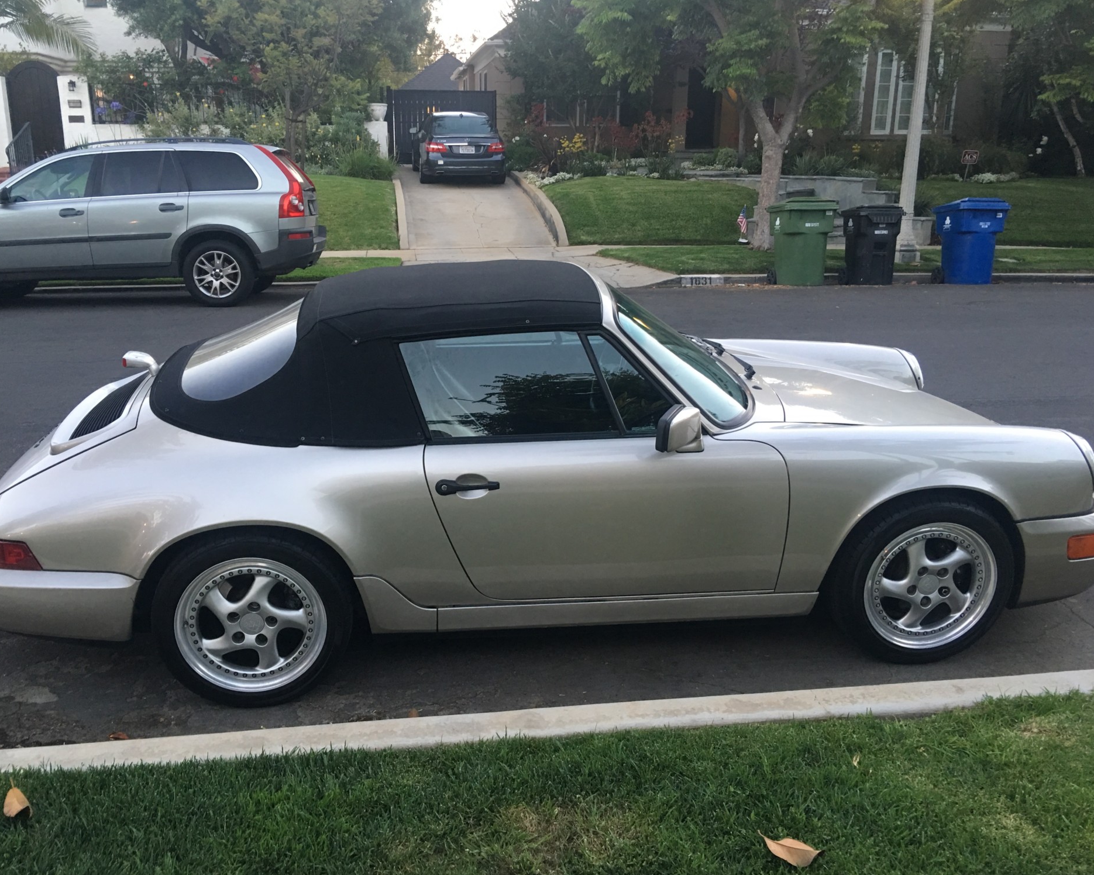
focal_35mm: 31
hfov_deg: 57.1
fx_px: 1004
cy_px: 439
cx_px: 518
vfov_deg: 47.1
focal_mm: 4.15
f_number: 2.2
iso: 40
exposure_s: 1/15
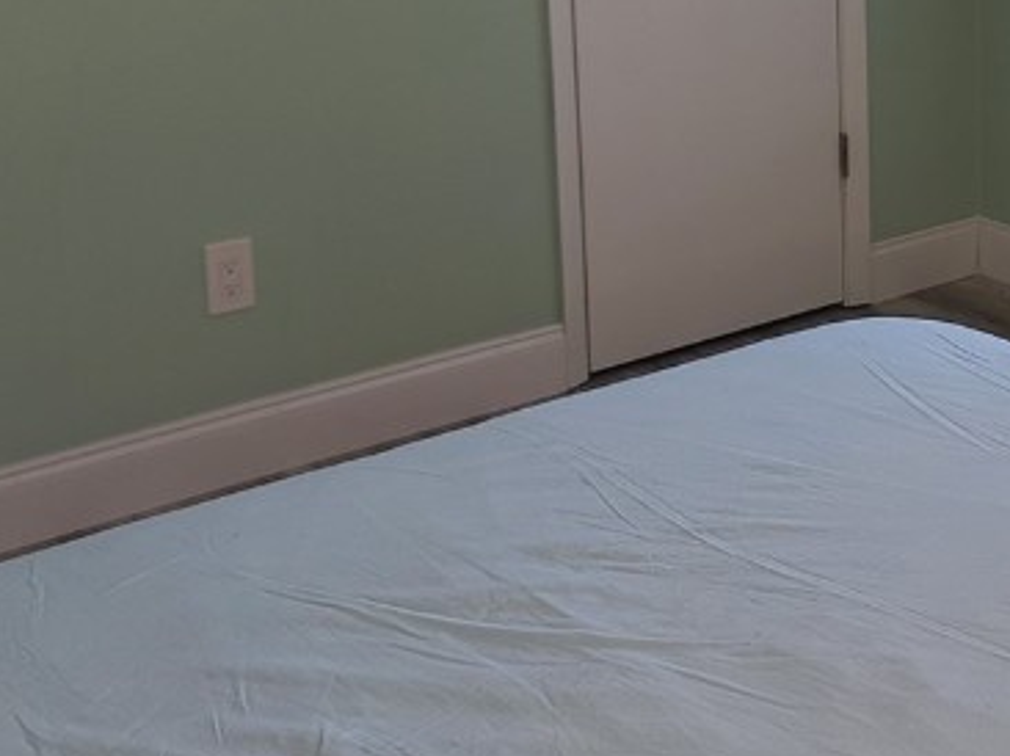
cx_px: 993
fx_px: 2041
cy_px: -22
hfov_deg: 26.4
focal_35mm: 70
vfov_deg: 20.3
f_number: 1.8
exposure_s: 1/120
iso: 64
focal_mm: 7
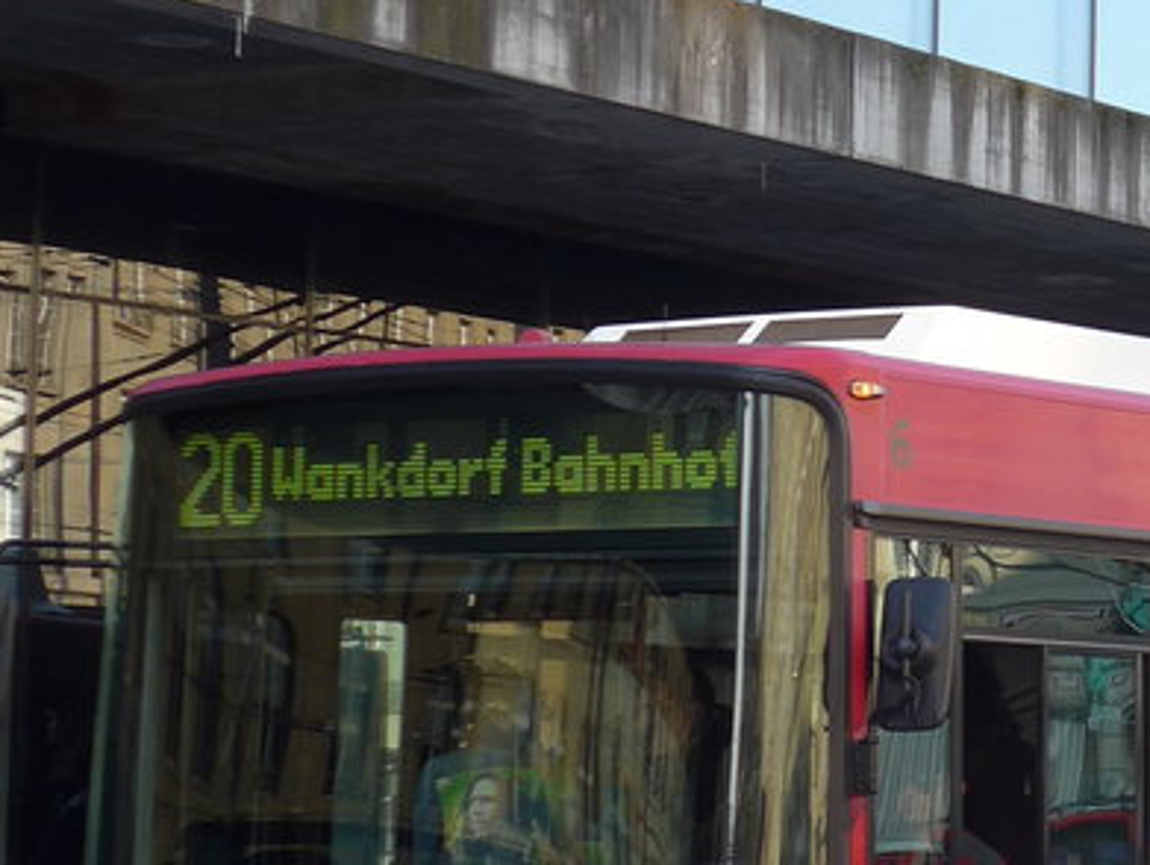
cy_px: 447
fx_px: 4689
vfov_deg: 10.5
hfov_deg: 13.7
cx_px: 1279
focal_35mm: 141
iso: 80
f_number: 3
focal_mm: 9.5
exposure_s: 1/200
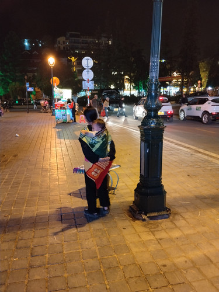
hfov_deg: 48.2
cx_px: 110
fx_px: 245
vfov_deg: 61.7
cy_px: 146
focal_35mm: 29
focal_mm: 4.22
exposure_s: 1/20
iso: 400
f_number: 1.8
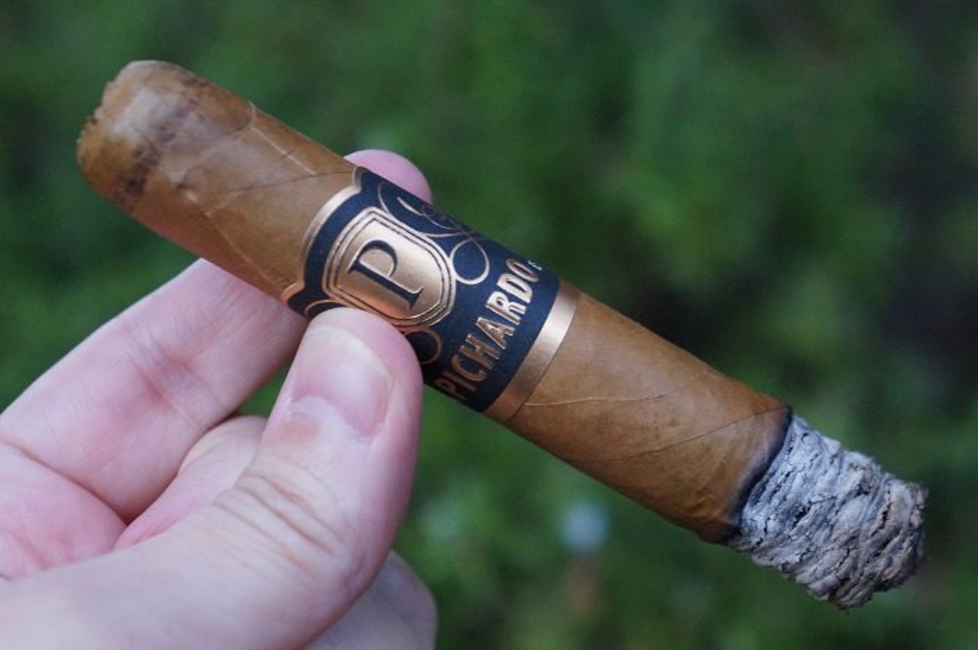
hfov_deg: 24.6
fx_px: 2239
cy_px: 325
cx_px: 489
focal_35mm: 82
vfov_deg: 16.5
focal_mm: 55
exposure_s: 1/50
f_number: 5.6
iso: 3200
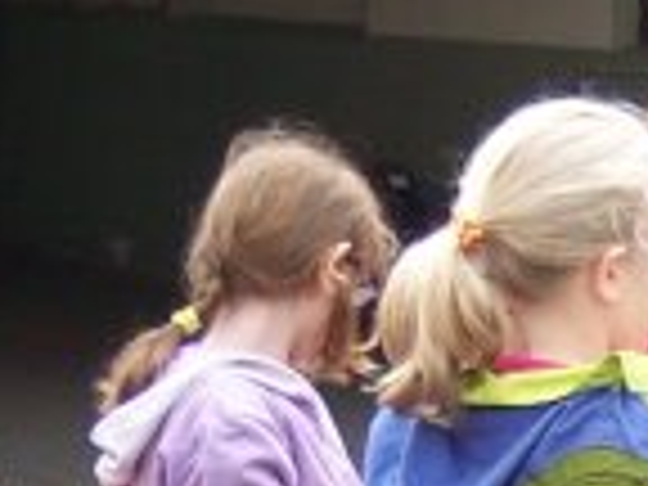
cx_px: 1071
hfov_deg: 9.1
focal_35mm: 211
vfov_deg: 7.0
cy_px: 693
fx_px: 3950
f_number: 2.8
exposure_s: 1/500
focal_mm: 8
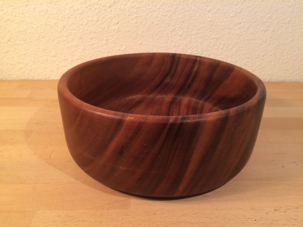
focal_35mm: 29
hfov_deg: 61.7
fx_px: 254
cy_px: 114
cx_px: 152
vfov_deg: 48.2
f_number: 2.2
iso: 100
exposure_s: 1/33
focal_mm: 4.15
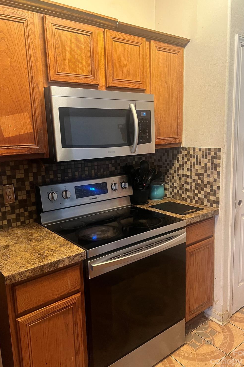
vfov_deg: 65.5
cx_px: 123
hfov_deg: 46.4
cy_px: 181
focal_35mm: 28
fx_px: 285
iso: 400
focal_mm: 5.7
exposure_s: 1/40
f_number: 1.5
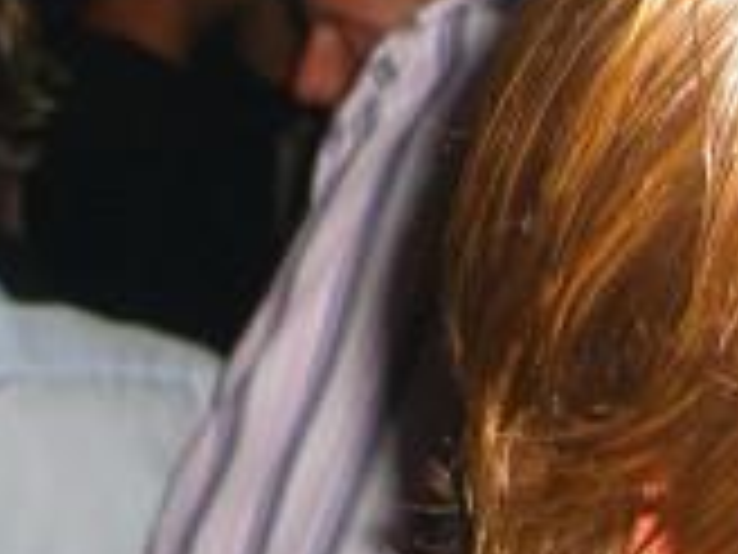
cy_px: -279
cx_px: 216
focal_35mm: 139
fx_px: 2963
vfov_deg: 10.3
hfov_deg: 14.2
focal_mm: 7.9
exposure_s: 1/60
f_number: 2.8
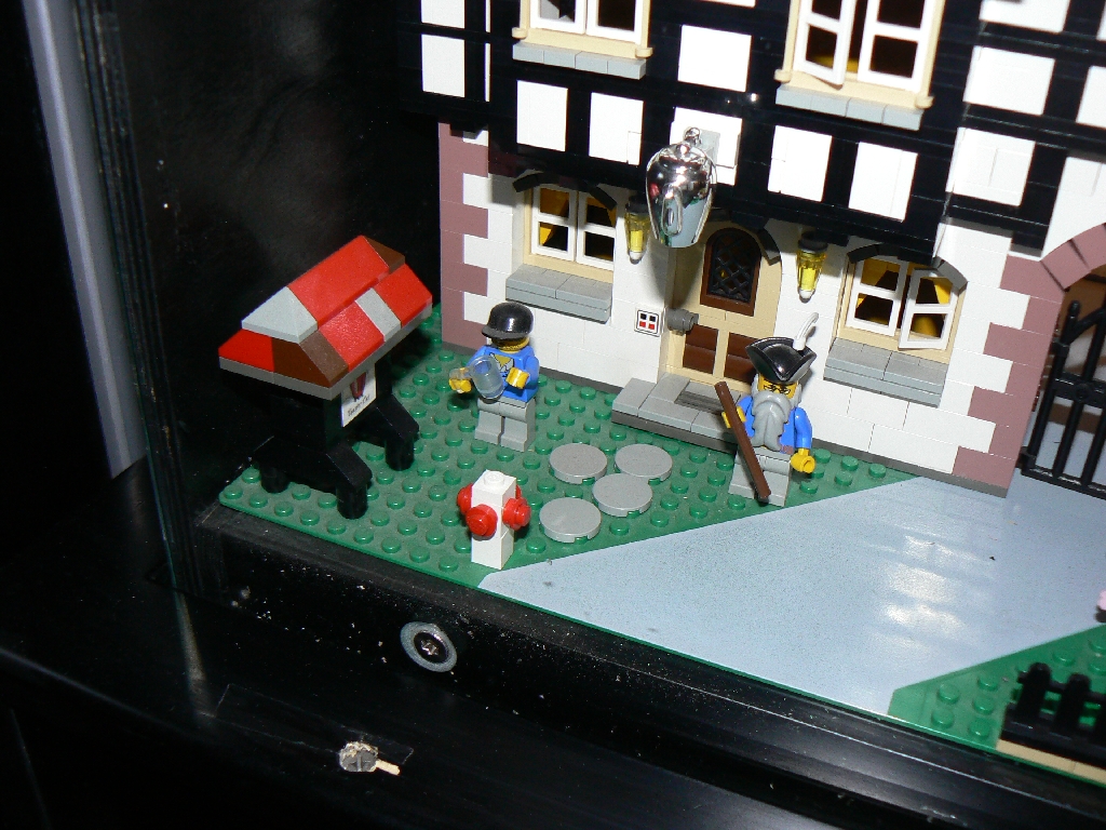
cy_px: 415
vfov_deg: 39.7
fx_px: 1150
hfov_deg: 51.4
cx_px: 553
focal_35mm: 36
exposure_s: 1/30
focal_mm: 6
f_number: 2.8
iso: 100
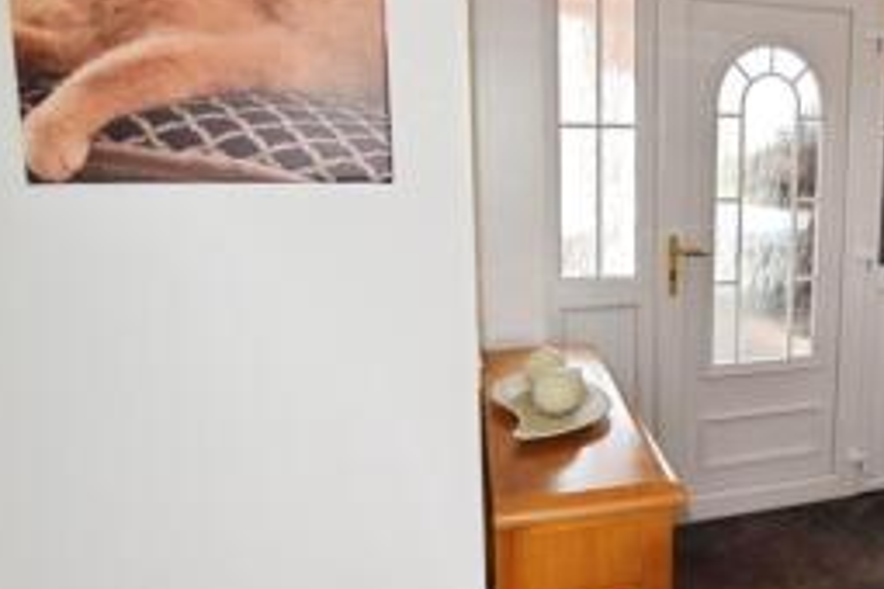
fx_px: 688
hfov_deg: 58.7
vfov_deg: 46.1
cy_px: 359
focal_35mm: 28
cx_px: 745
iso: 720
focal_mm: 10
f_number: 5
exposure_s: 1/100
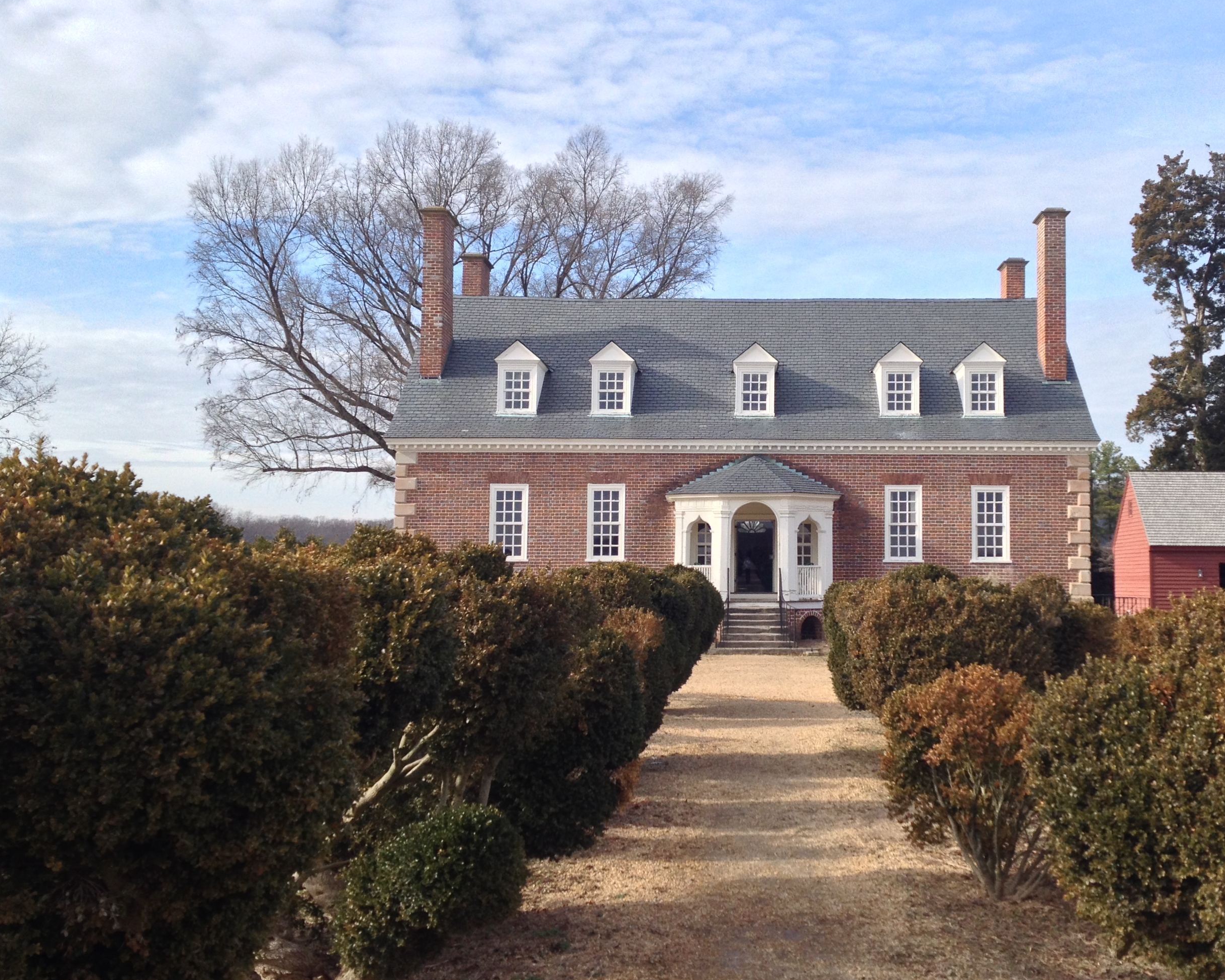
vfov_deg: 32.7
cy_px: 457
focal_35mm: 46
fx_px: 1668
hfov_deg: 40.1
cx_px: 767
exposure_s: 1/986
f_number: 2.4
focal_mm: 4.28
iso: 50
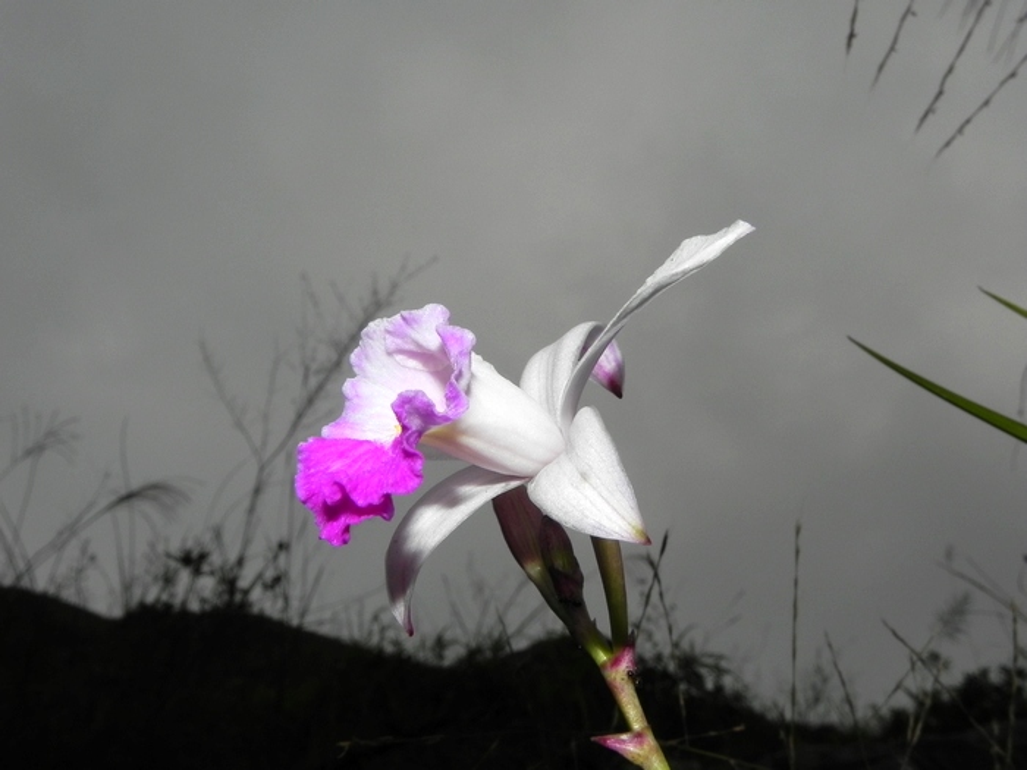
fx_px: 1216
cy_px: 385
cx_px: 514
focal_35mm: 41
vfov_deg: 35.1
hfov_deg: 45.8
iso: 160
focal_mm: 7.3
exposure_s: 1/250
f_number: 8
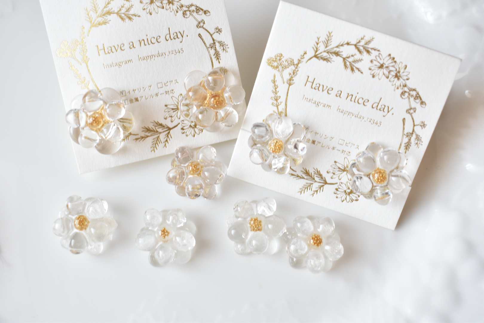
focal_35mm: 44
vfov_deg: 30.8
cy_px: 162
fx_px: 585
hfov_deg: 45.0
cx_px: 242
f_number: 5.6
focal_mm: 29
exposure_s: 1/25
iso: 320
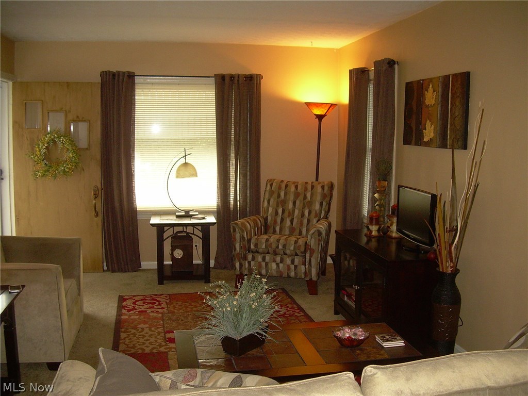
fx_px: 580
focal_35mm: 38
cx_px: 264
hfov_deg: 49.0
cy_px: 198
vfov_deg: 37.7
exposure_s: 1/60
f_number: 2.8
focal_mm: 6.3
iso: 154
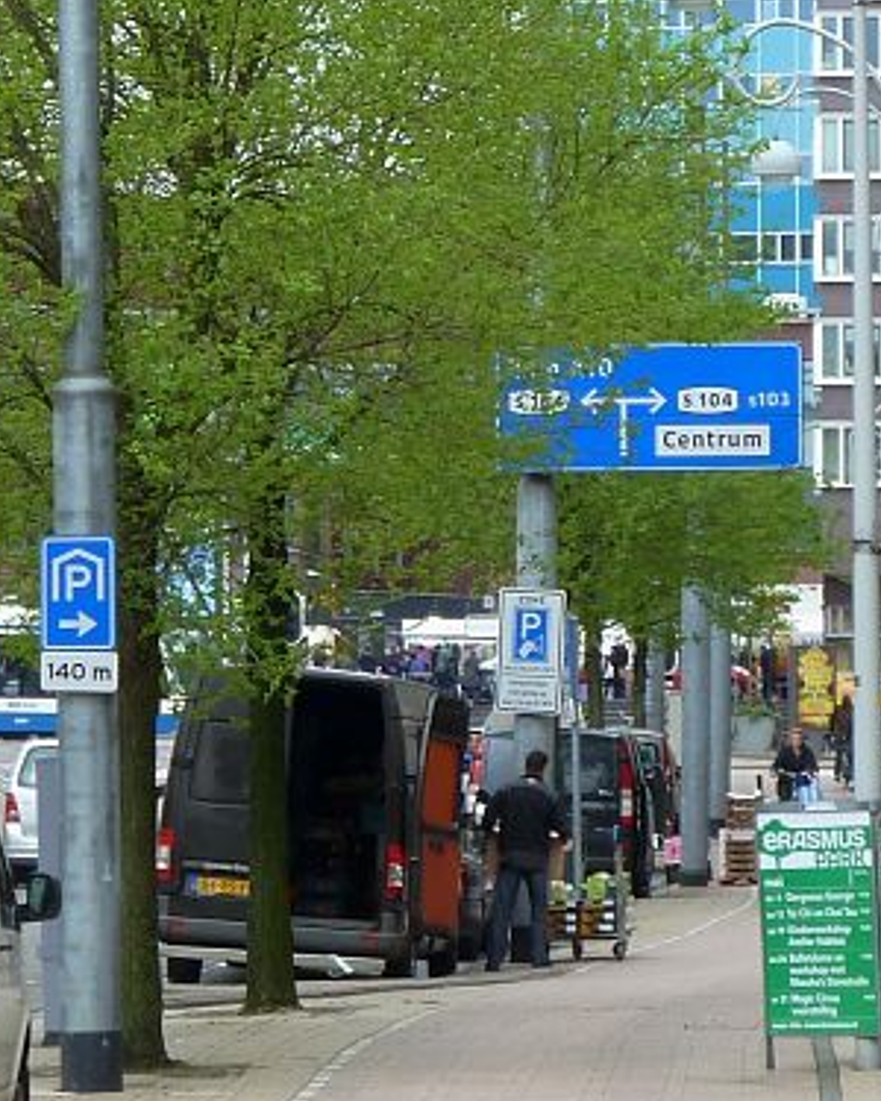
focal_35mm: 240
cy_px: 435
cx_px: 191
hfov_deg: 6.4
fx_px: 7822
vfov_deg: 8.1
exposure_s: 1/50
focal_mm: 14.7
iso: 80
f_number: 4.3
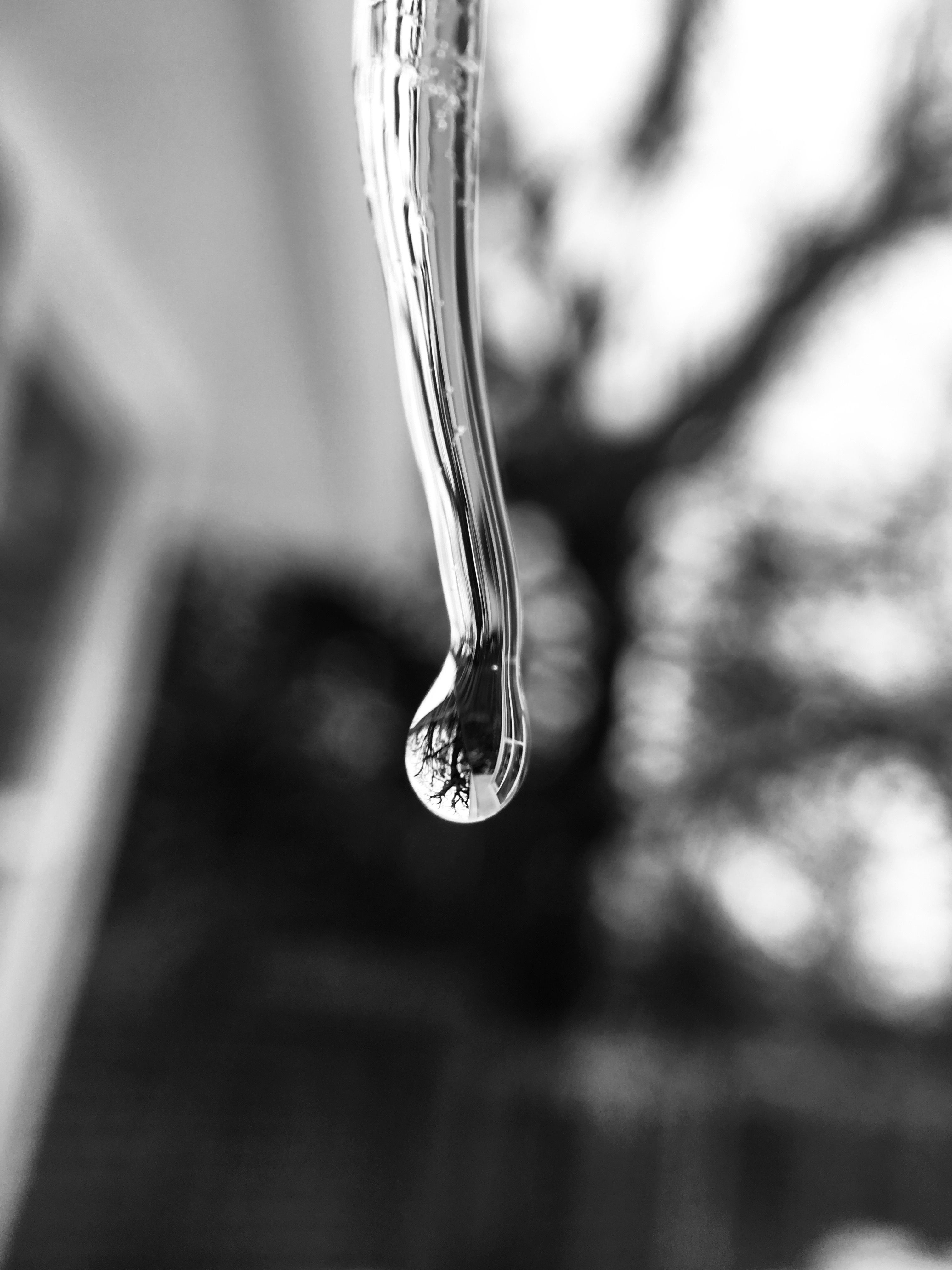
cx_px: 476
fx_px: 1063
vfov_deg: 61.7
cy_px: 635
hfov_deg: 48.2
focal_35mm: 29
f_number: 2.2
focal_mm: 4.15
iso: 25
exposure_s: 1/120
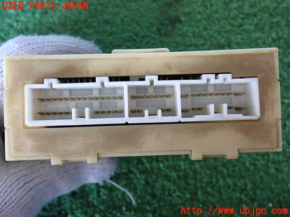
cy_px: 108
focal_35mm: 50
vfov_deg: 29.1
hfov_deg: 38.2
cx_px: 145
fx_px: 419
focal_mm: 9.01
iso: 800
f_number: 3.2
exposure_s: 1/50
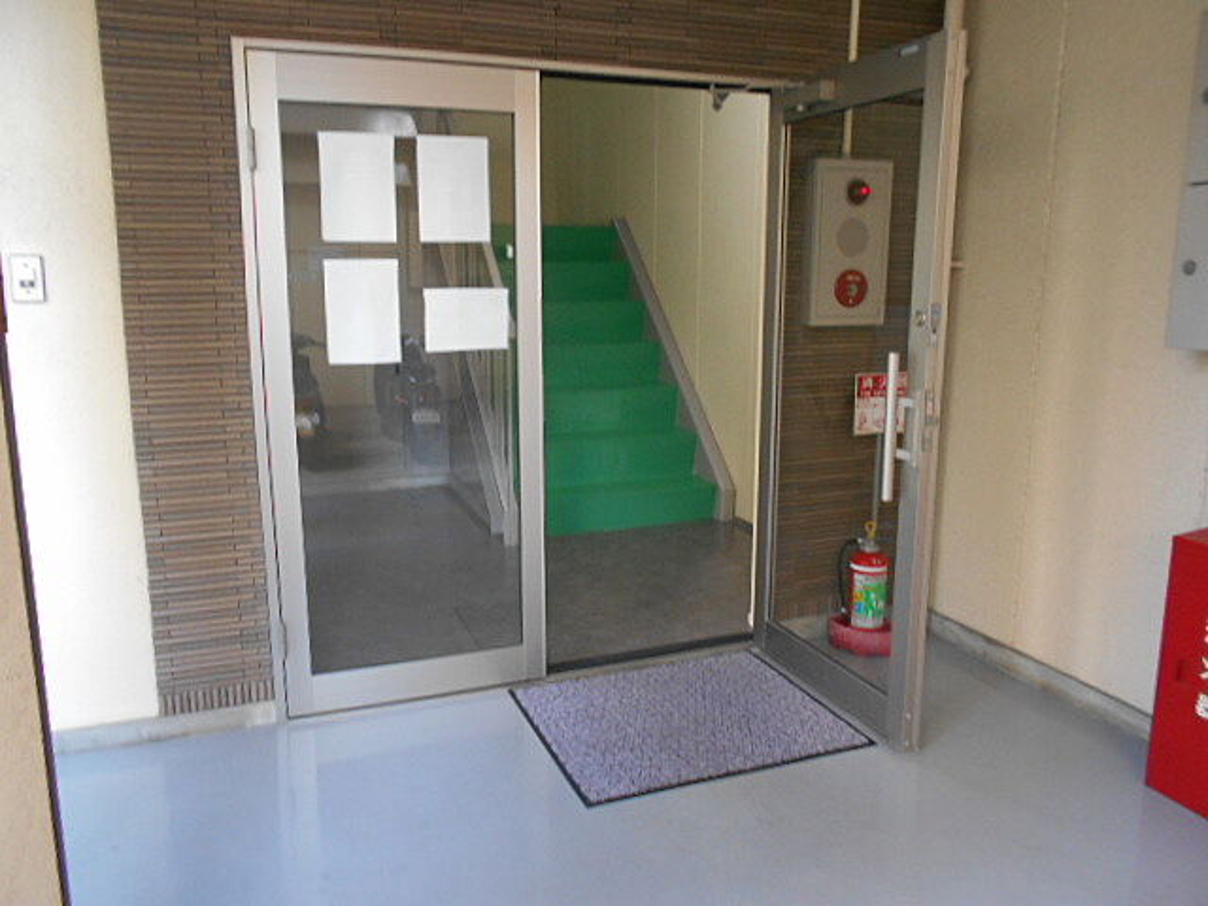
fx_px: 907
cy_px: 453
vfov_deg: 53.1
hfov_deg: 67.3
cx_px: 604
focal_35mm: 26
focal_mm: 4.6
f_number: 3.2
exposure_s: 1/30
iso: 320
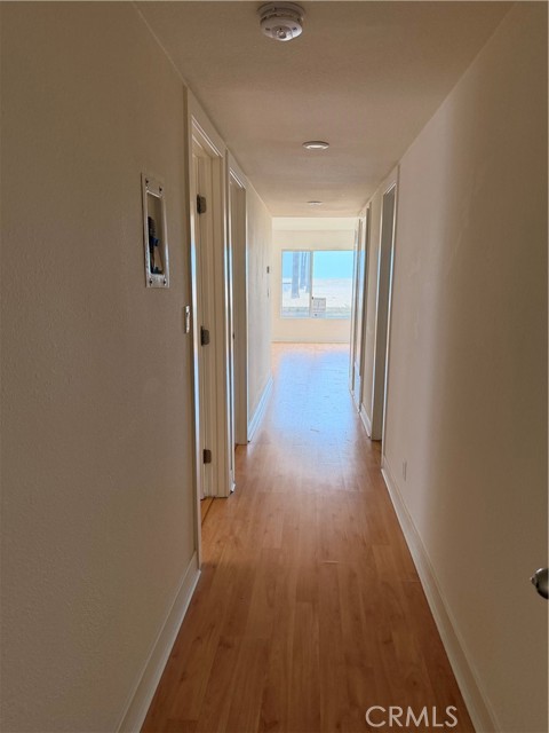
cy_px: 366
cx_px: 274
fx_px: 508
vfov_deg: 71.6
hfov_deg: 56.8
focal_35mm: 24
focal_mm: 6.76
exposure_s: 1/120
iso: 320
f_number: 1.78
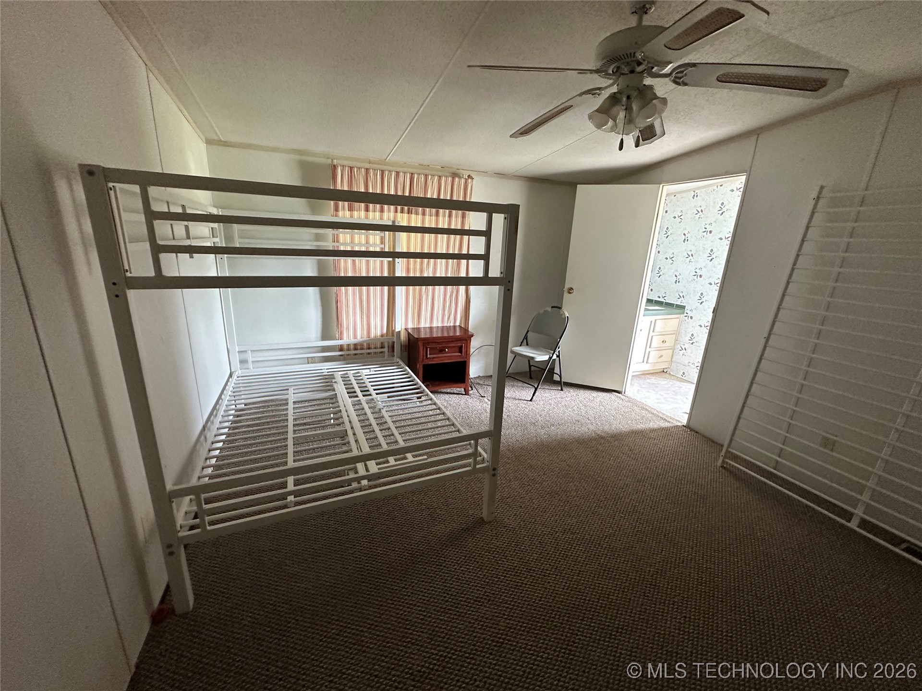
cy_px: 346
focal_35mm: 14
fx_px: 373
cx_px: 461
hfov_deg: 102.1
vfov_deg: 85.7
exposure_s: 1/60
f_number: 2.2
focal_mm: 2.22
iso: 500
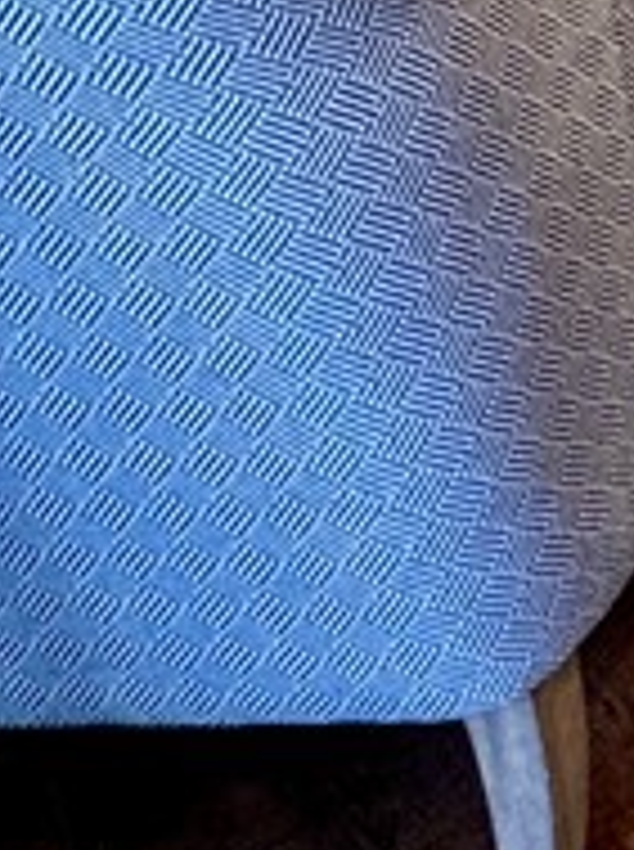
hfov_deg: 13.6
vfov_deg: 21.9
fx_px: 1862
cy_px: -382
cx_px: 1551
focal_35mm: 76
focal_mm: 2.22
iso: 200
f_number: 2.2
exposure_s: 1/60
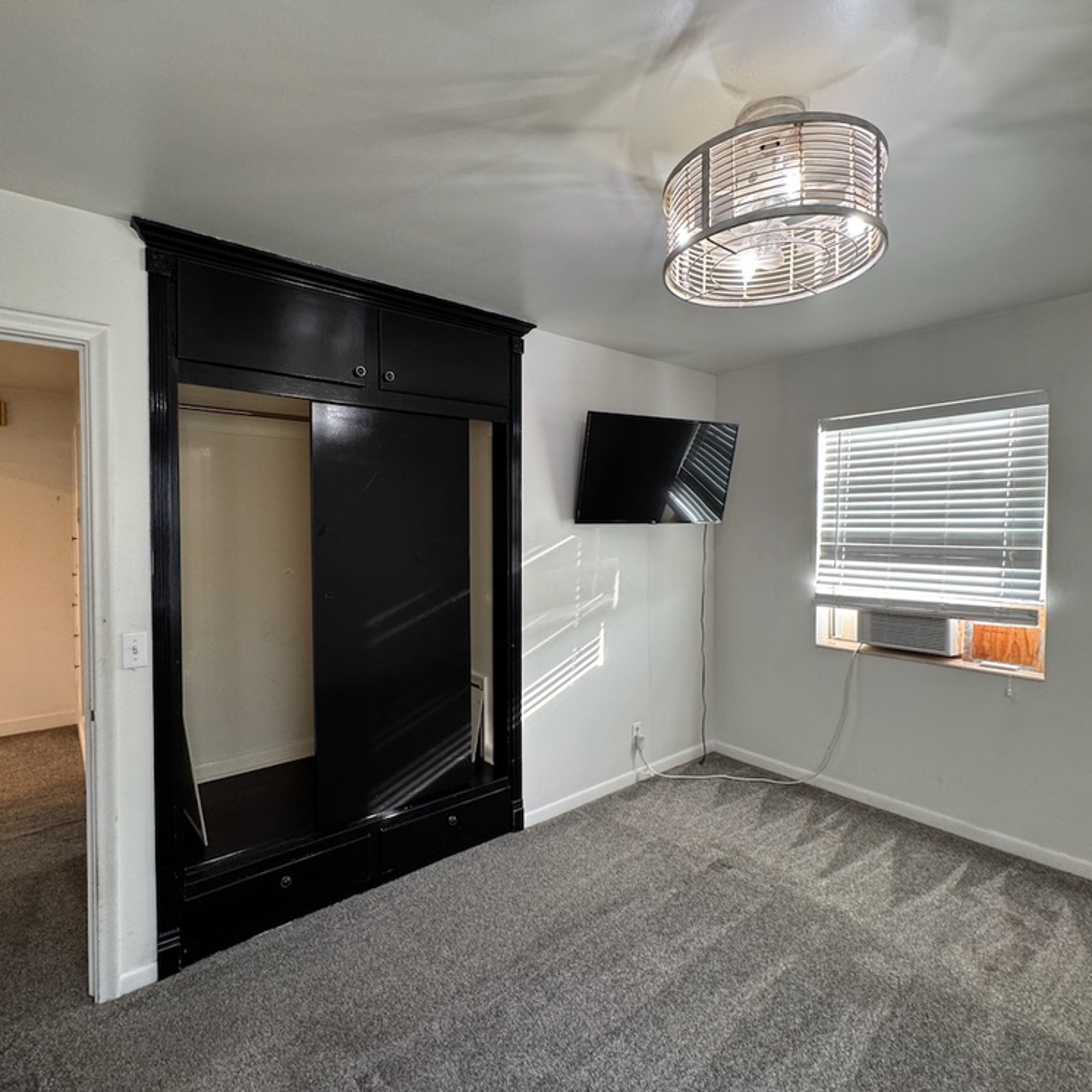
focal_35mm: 17
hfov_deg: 83.9
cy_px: 532
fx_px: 607
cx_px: 525
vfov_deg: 84.0
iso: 200
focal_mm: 2.22
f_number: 2.2
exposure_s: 1/60
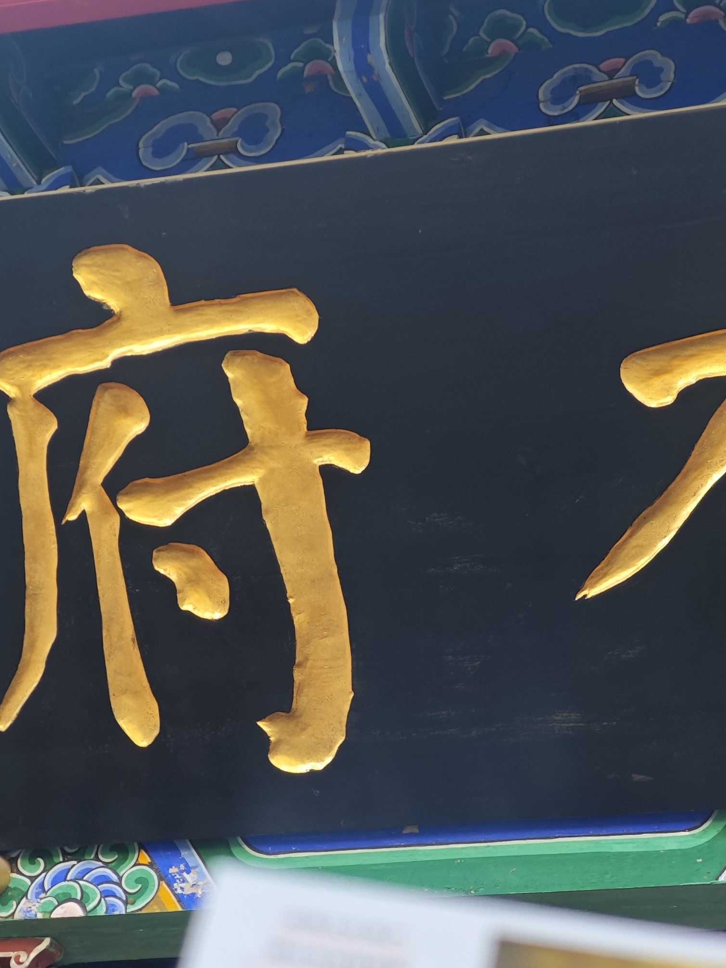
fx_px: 2852
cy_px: 611
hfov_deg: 14.5
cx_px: 485
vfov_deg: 19.2
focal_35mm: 102
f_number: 2
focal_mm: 9
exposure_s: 1/100
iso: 125
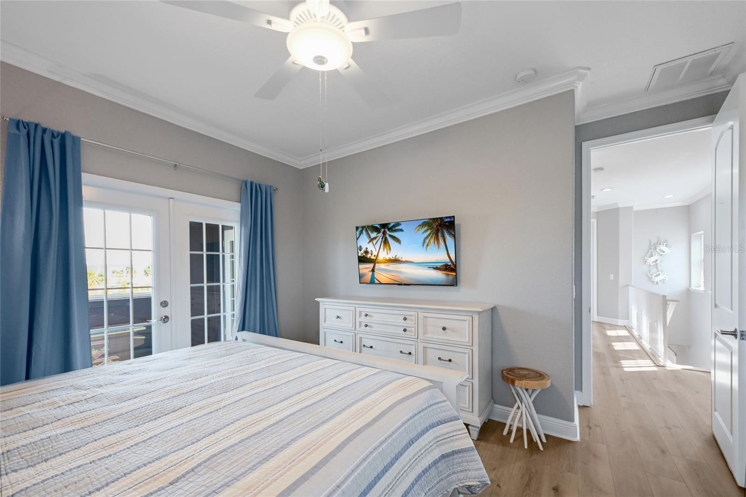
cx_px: 373
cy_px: 248
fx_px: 290
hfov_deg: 104.3
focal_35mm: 14
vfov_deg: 81.2
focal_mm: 14
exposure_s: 1/40
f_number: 8
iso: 3200
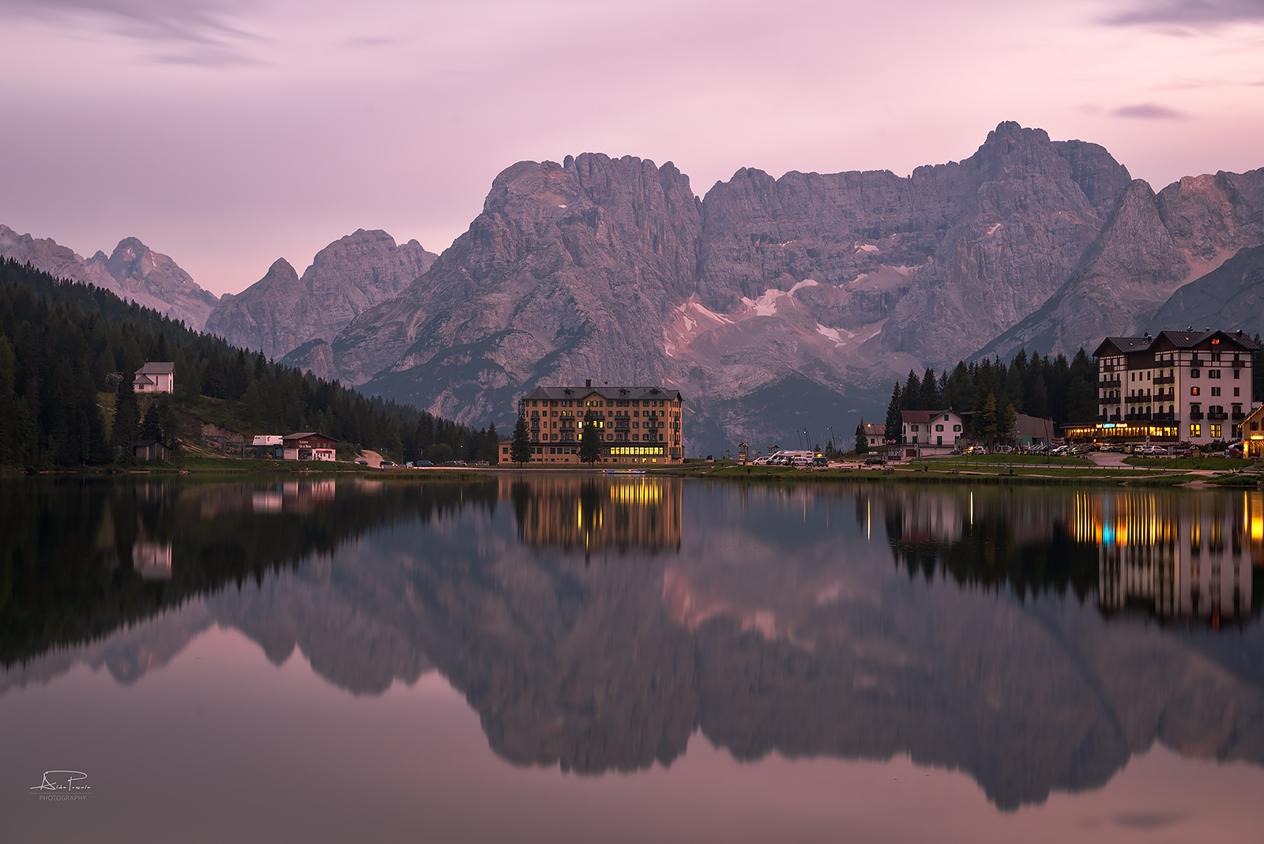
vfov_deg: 22.6
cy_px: 422
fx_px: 2107
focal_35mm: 60
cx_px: 632
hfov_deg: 33.4
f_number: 10
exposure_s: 129
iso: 100
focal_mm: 60
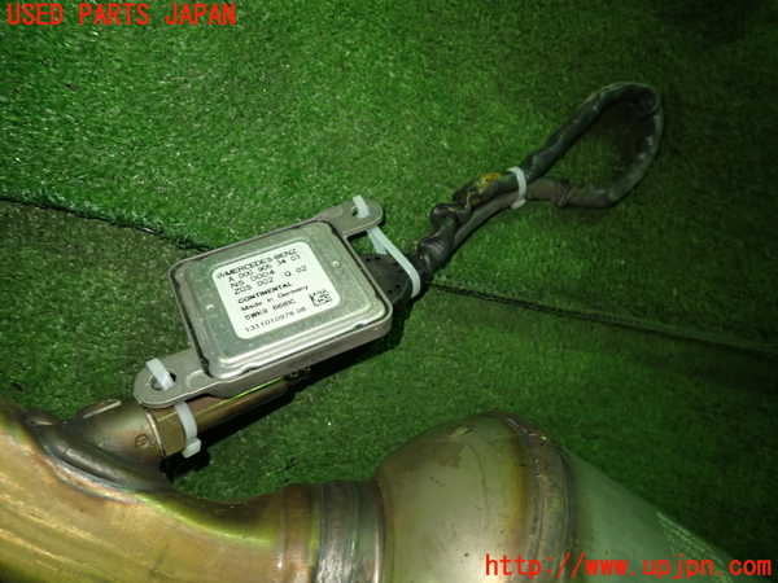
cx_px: 389
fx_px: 562
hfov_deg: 69.4
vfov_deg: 54.9
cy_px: 292
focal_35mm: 25
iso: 250
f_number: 2
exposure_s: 1/30
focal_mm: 4.5
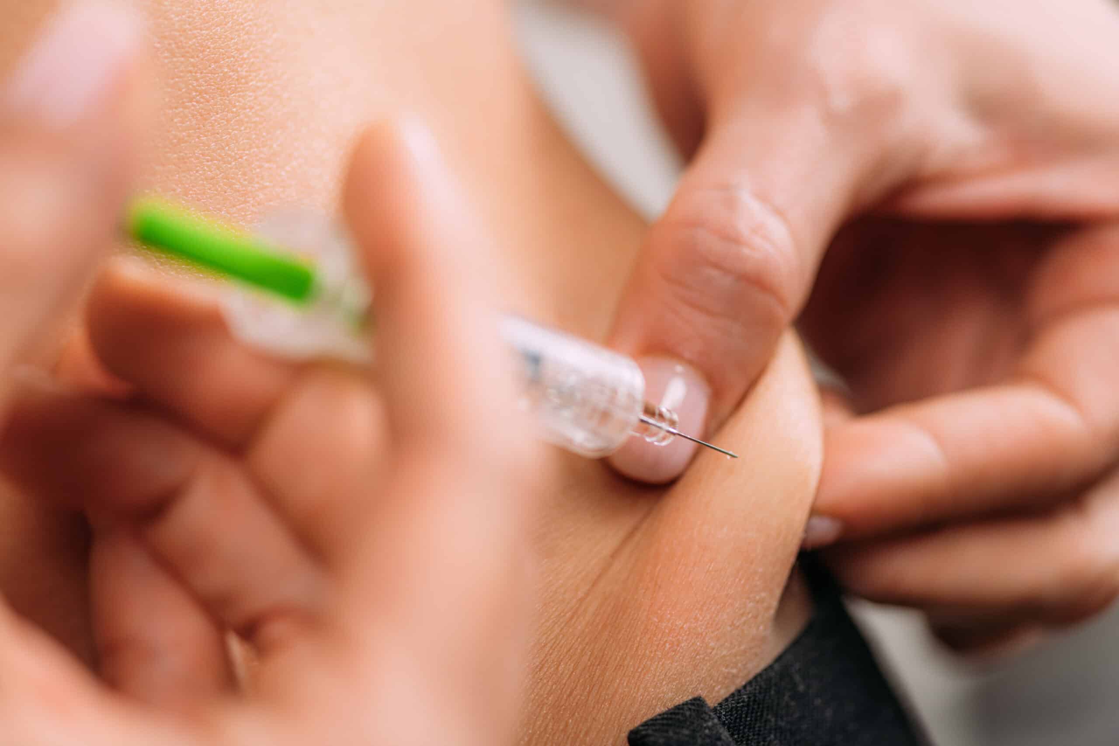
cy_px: 373
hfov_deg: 19.5
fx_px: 3264
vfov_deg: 13.0
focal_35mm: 105
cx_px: 560
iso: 200
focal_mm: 105
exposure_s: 1/160
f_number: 4.5
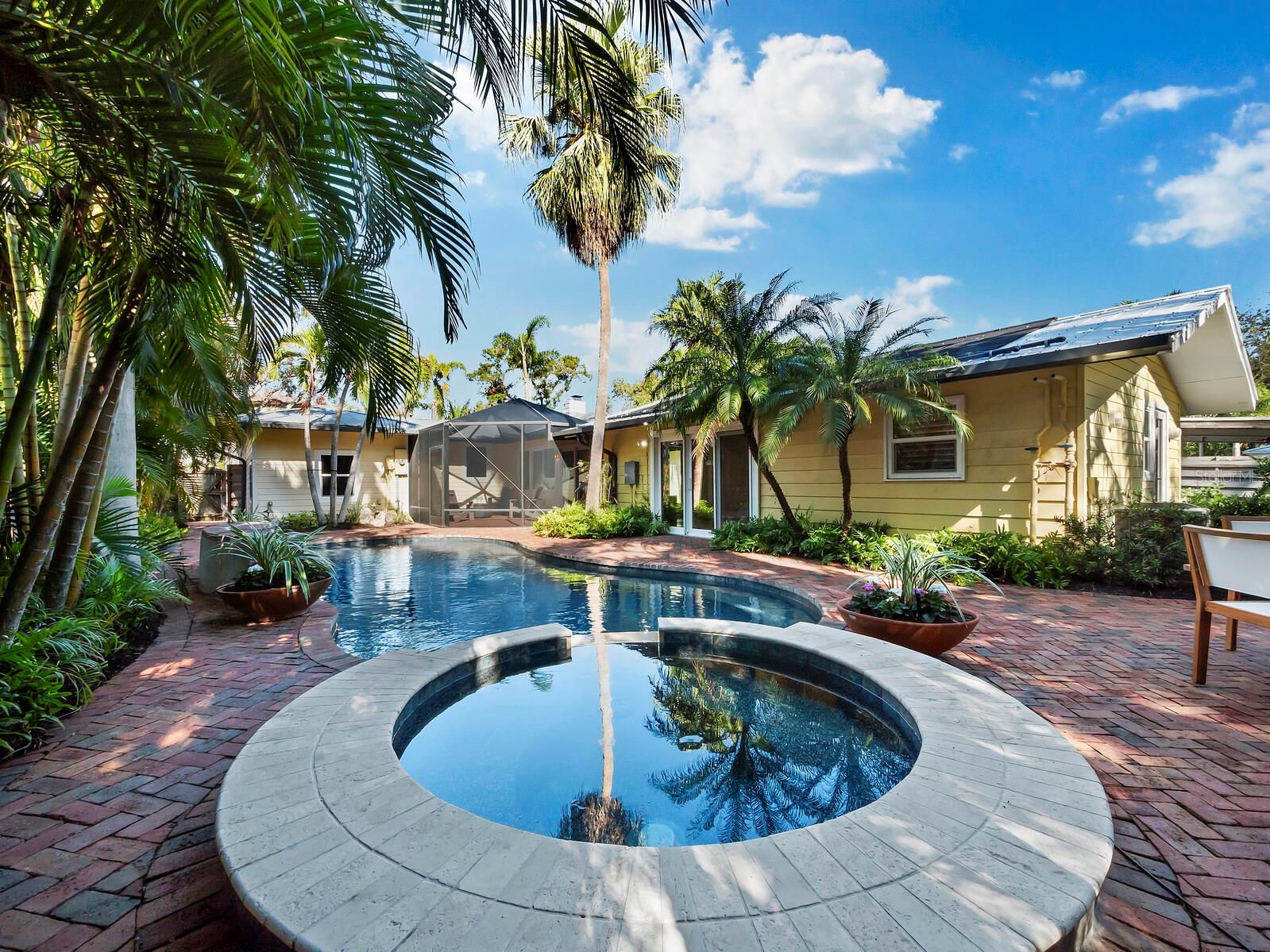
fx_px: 514
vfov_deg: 85.7
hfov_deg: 102.1
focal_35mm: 14
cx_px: 635
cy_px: 476
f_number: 11
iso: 400
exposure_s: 1/100
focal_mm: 7
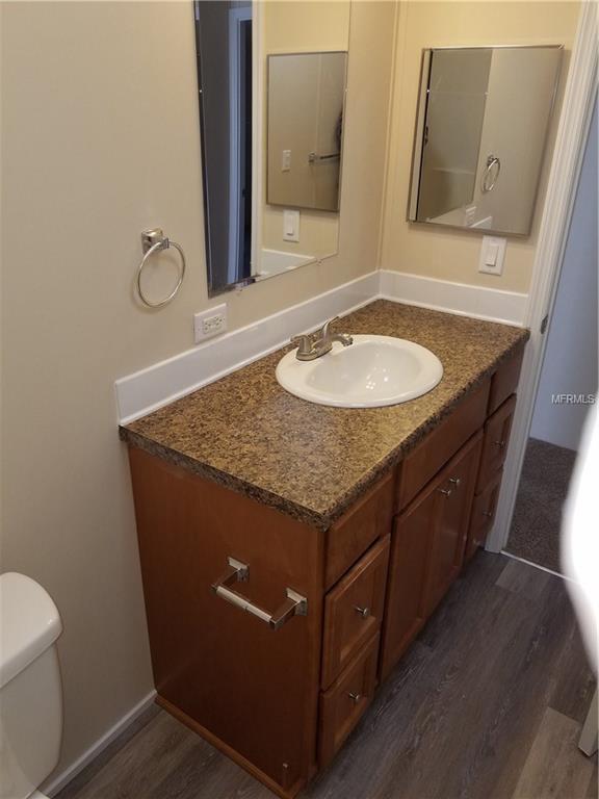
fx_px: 600
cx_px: 300
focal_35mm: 26
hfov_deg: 53.1
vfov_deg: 67.3
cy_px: 400
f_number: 1.7
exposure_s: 1/120
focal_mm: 4.2
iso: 100
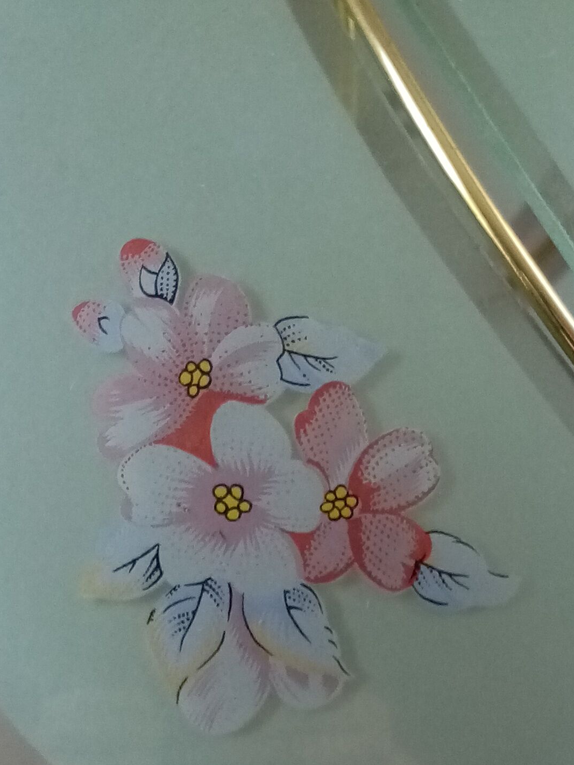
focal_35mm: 76
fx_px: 1681
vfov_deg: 25.6
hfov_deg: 19.4
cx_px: 330
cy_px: 454
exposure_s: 1/33.3
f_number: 1.8
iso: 141
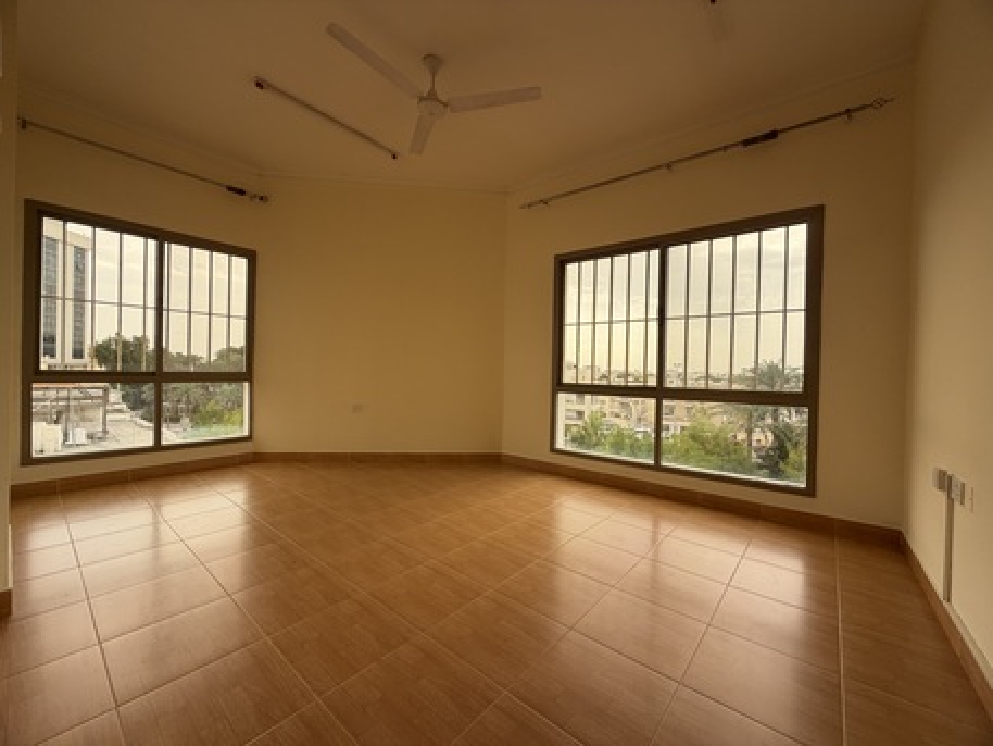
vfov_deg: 85.7
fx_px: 402
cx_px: 496
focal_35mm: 14
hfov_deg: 102.0
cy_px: 373
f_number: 2.2
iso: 64
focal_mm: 2.22
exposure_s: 1/121
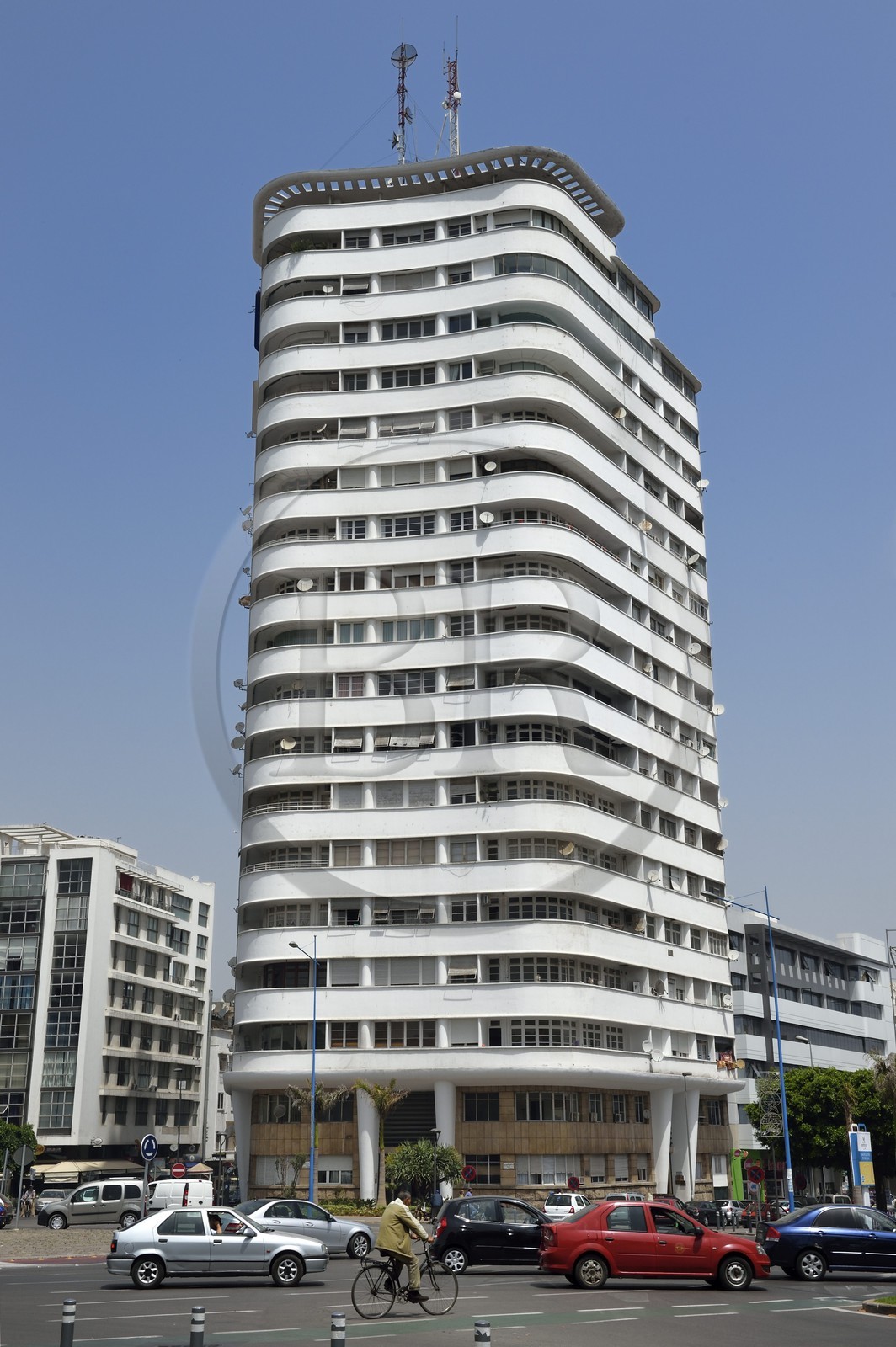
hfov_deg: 35.0
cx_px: 448
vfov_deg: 50.7
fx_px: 1421
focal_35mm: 38
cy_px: 674
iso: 200
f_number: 14
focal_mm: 38
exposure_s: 1/250
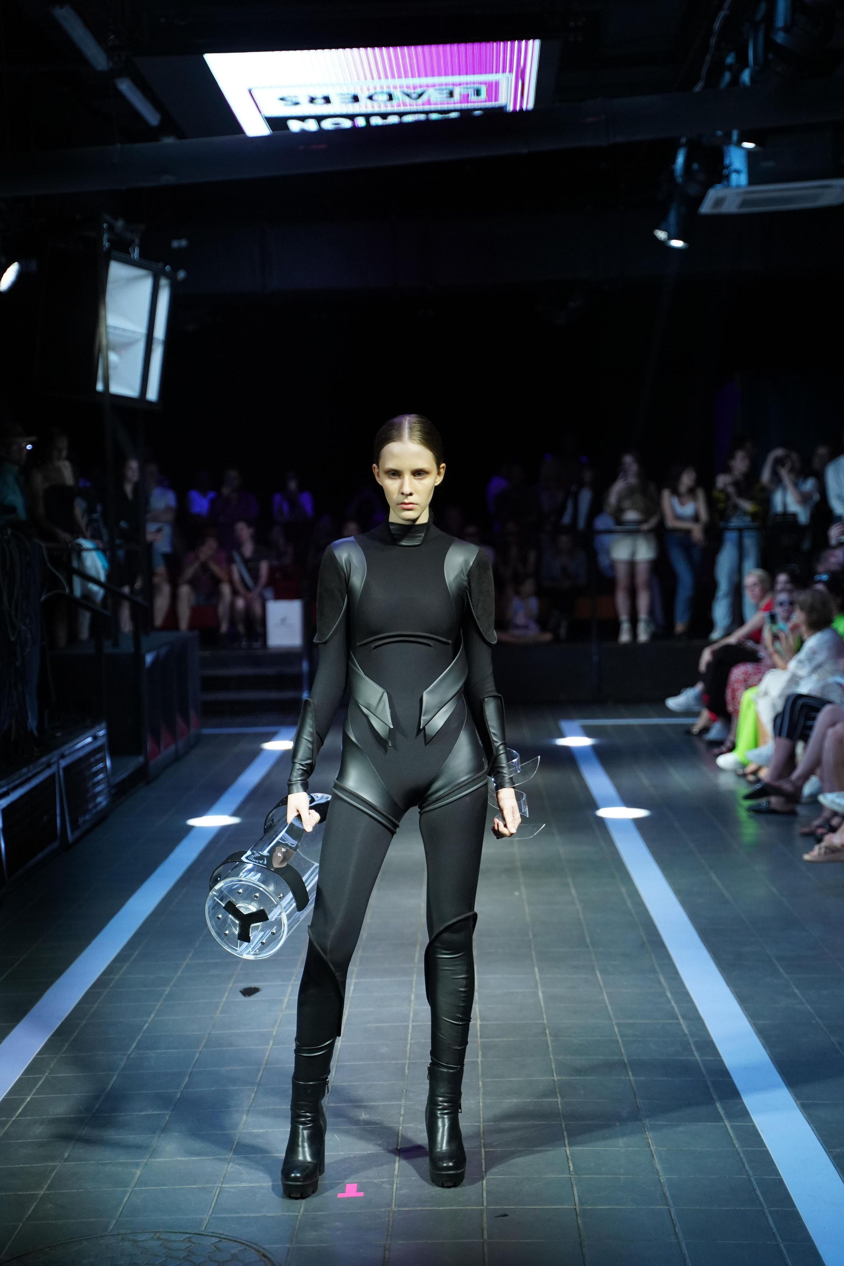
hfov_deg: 23.8
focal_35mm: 57
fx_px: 2004
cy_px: 633
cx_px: 422
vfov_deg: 35.1
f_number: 2.8
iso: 2500
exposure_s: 1/1000
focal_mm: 57
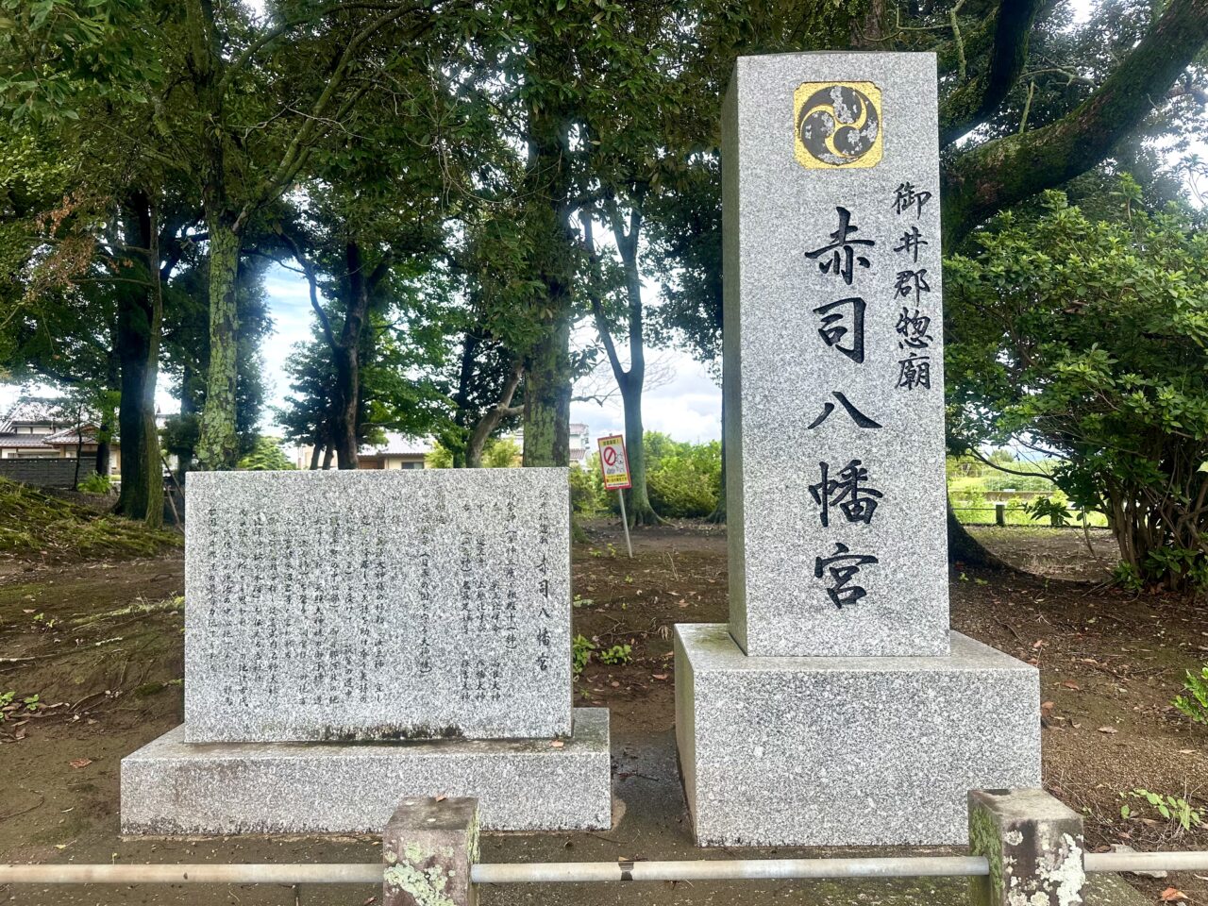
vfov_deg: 56.8
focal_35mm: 24
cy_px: 453
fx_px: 838
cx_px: 604
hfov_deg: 71.6
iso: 80
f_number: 1.78
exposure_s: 1/718
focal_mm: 6.86
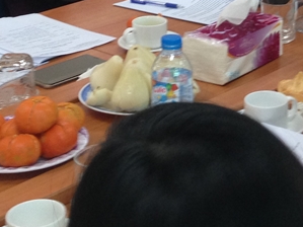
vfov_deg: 12.5
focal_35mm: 113
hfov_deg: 17.2
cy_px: -96
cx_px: 276
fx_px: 989
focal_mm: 4.12
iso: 100
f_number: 2.4
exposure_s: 1/20
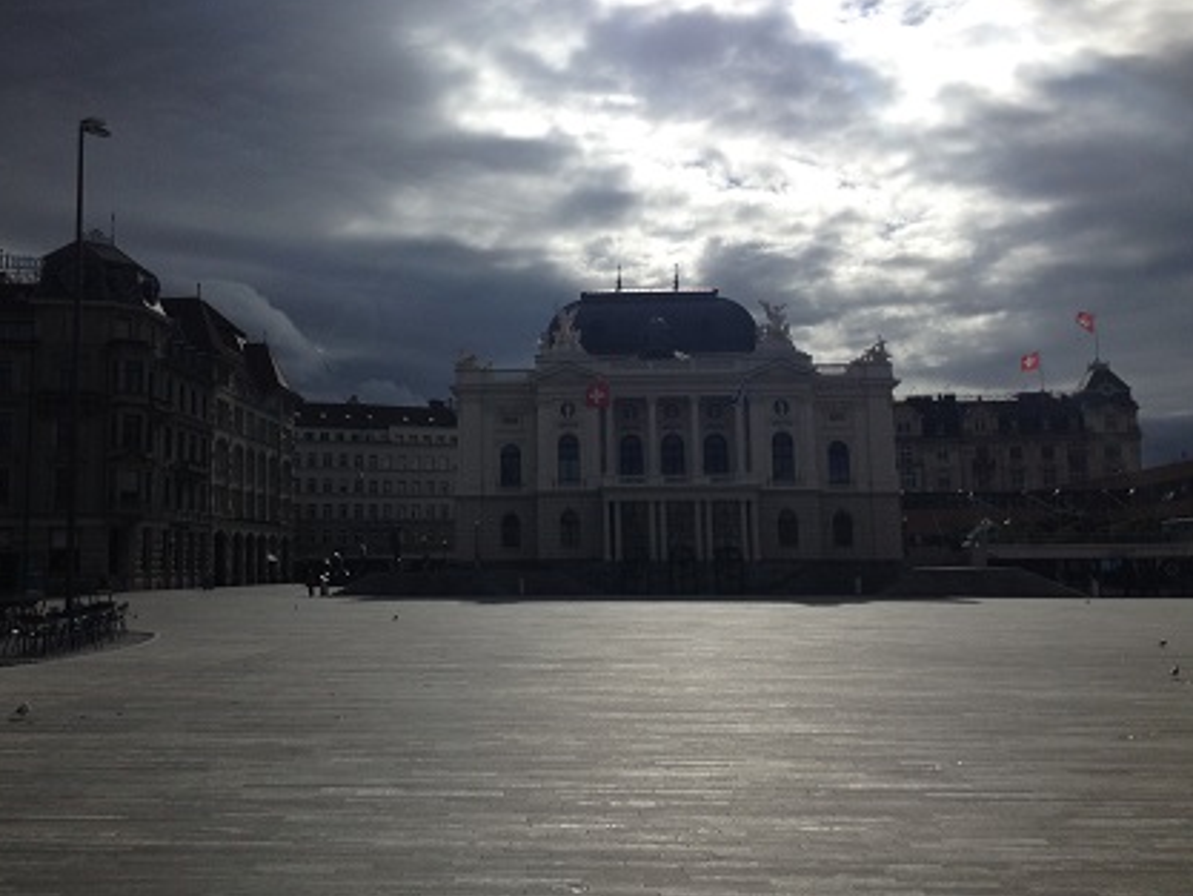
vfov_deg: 34.3
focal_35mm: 42
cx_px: 524
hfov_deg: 44.7
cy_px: 382
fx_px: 1448
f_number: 2.4
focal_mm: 4.28
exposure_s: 1/9259
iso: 50
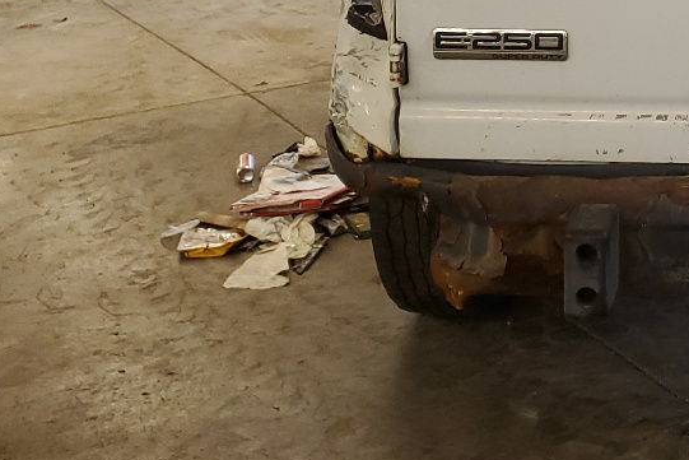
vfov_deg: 16.3
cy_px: -103
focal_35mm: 80
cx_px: 851
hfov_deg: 23.0
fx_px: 1531
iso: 87
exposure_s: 1/60.2
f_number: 1.5
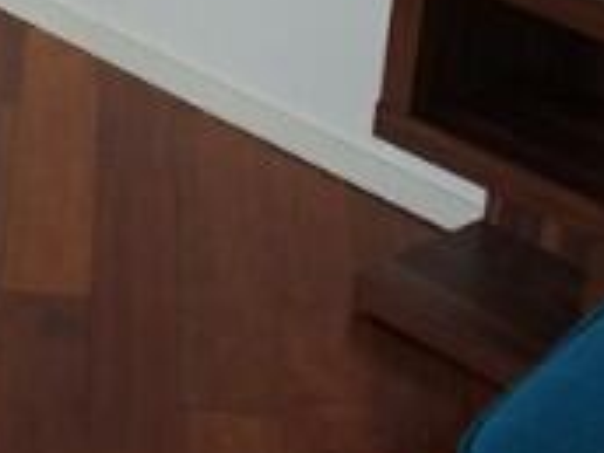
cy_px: -225
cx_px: -218
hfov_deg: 13.2
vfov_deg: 10.0
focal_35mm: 143
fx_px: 2495
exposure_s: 1/30
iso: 80
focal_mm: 4.1
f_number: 3.5
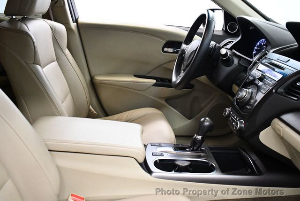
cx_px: 150
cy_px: 100
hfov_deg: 53.1
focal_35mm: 36
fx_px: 300
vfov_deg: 36.9
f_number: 3.5
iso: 3200
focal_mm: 18
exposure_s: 1/125
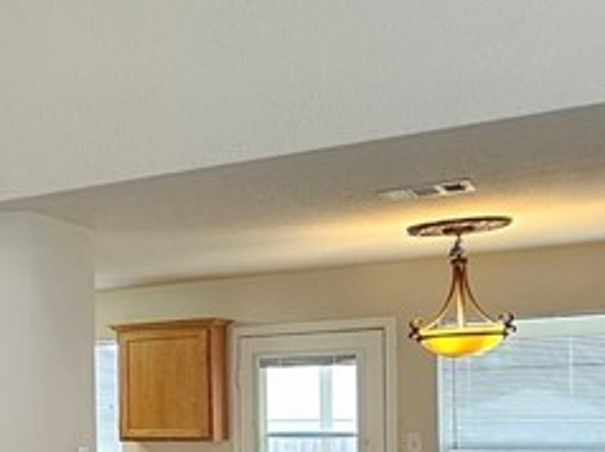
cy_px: 429
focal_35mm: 56
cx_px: -333
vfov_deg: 25.1
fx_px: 978
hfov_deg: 25.0
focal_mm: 2.2
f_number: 2.2
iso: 200
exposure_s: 1/60
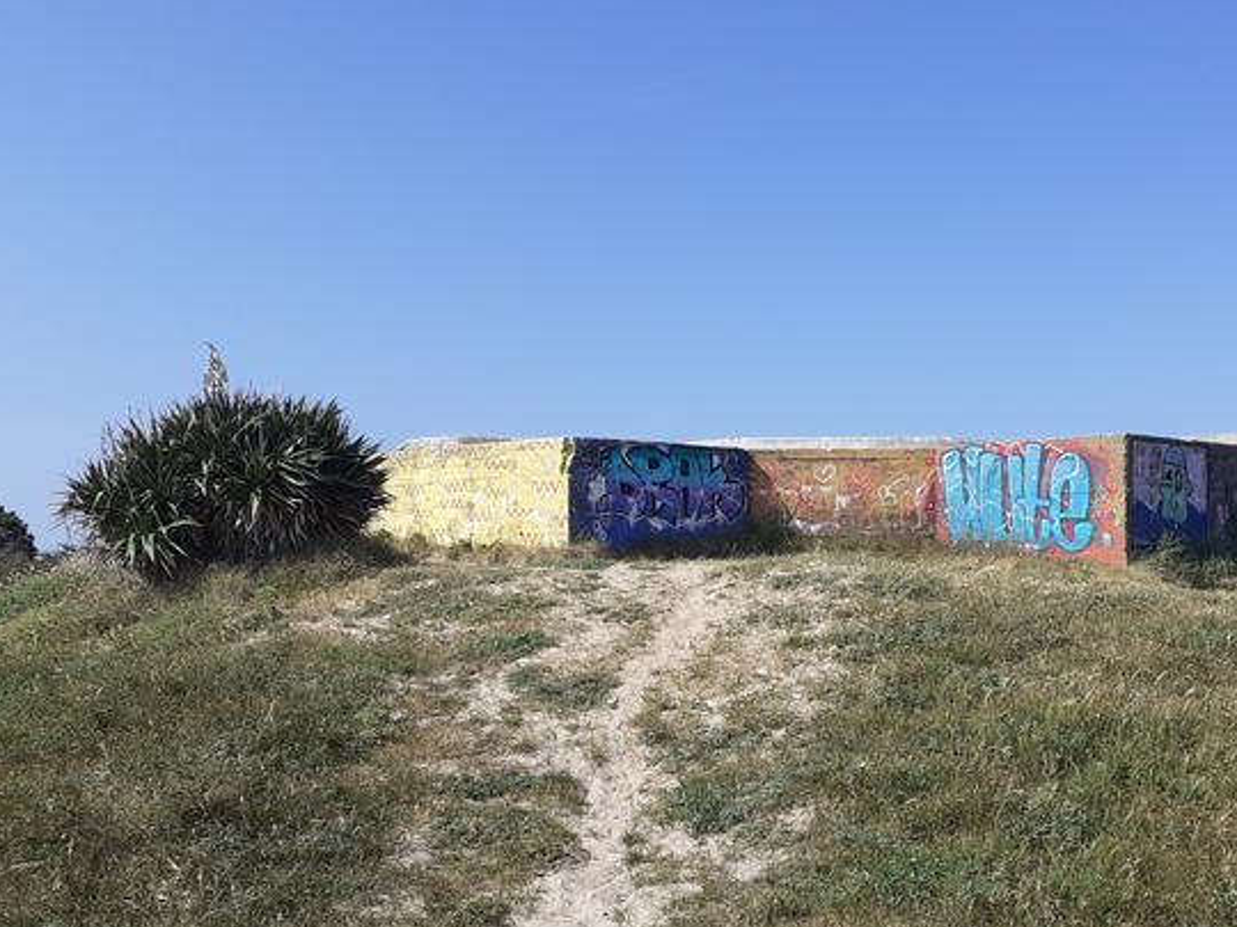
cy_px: 604
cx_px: 907
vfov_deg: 35.7
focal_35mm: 40
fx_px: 1429
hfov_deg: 45.4
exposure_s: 1/1898
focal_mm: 3.6
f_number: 1.9
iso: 40
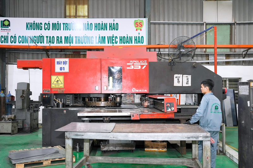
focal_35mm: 35
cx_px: 126
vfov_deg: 37.8
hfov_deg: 54.4
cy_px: 84
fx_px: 246
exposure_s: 1/60
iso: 1250
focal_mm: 35
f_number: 4
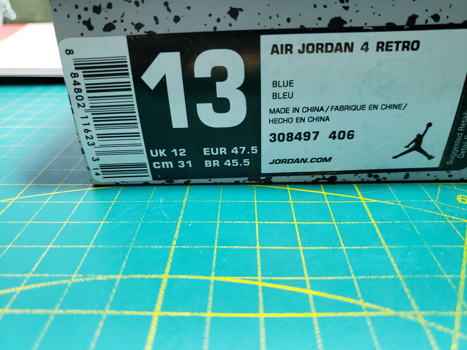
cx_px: 234
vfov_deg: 53.1
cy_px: 175
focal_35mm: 26
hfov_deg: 67.3
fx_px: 351
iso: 160
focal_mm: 4.3
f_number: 1.5
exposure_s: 1/50
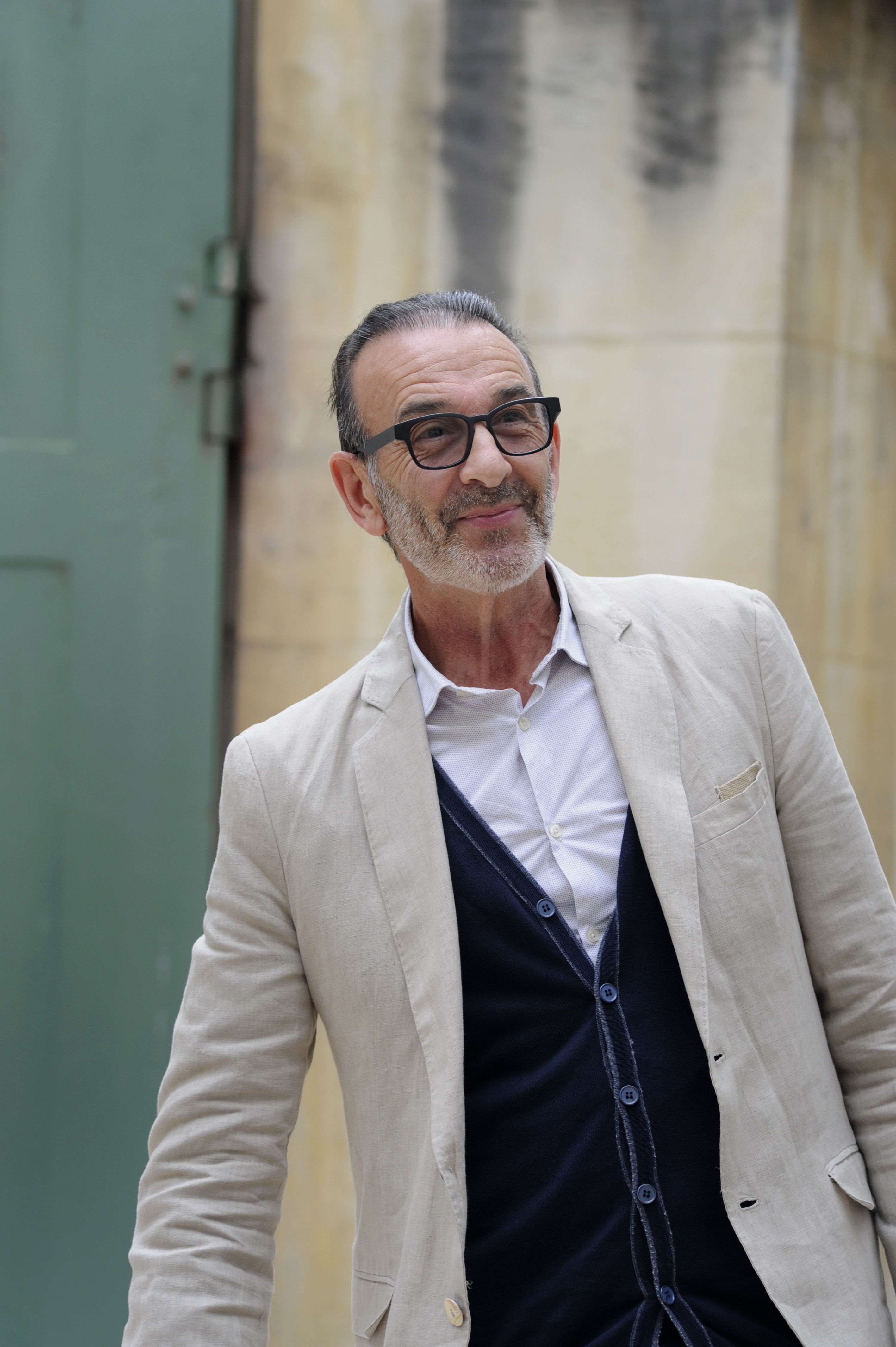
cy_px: 674
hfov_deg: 7.6
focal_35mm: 180
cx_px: 448
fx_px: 6728
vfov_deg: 11.4
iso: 500
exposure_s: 1/250
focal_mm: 180
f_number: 7.1
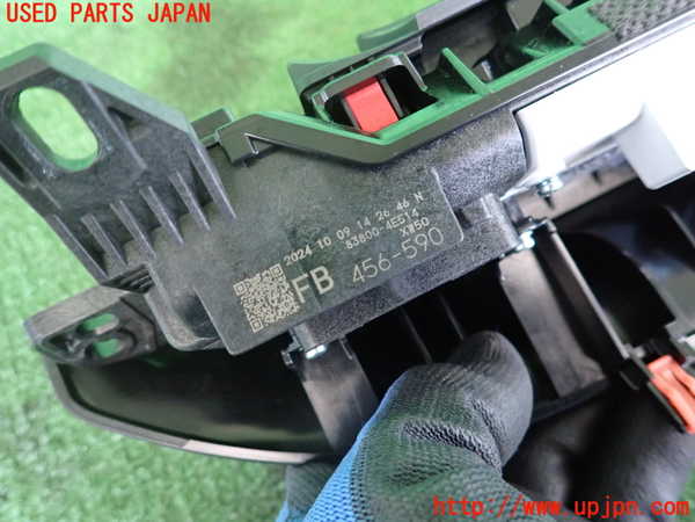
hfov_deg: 69.4
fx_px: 502
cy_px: 261
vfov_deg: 54.9
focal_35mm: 25
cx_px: 348
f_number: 2
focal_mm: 4.5
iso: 800
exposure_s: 1/15
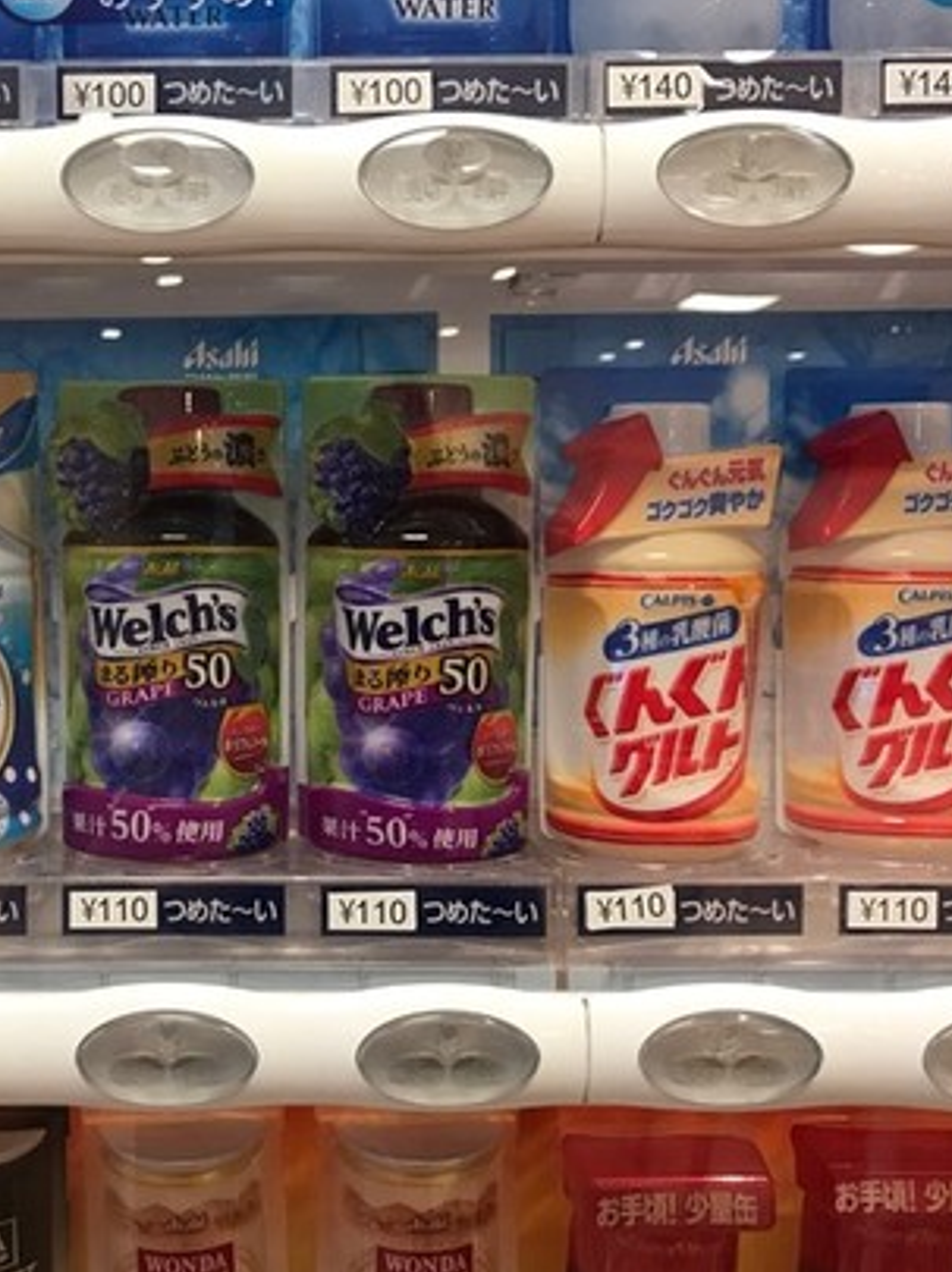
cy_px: 641
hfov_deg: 36.8
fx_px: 1396
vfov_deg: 49.0
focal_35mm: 38
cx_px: 247
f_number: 1.8
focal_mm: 3.99
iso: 32
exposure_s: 1/30
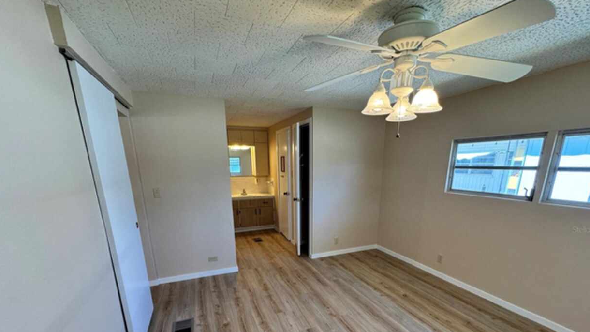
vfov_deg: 64.8
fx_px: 250
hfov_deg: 99.4
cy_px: 229
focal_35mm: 16
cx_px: 299
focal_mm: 2.22
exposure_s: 1/120
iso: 200
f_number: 2.2
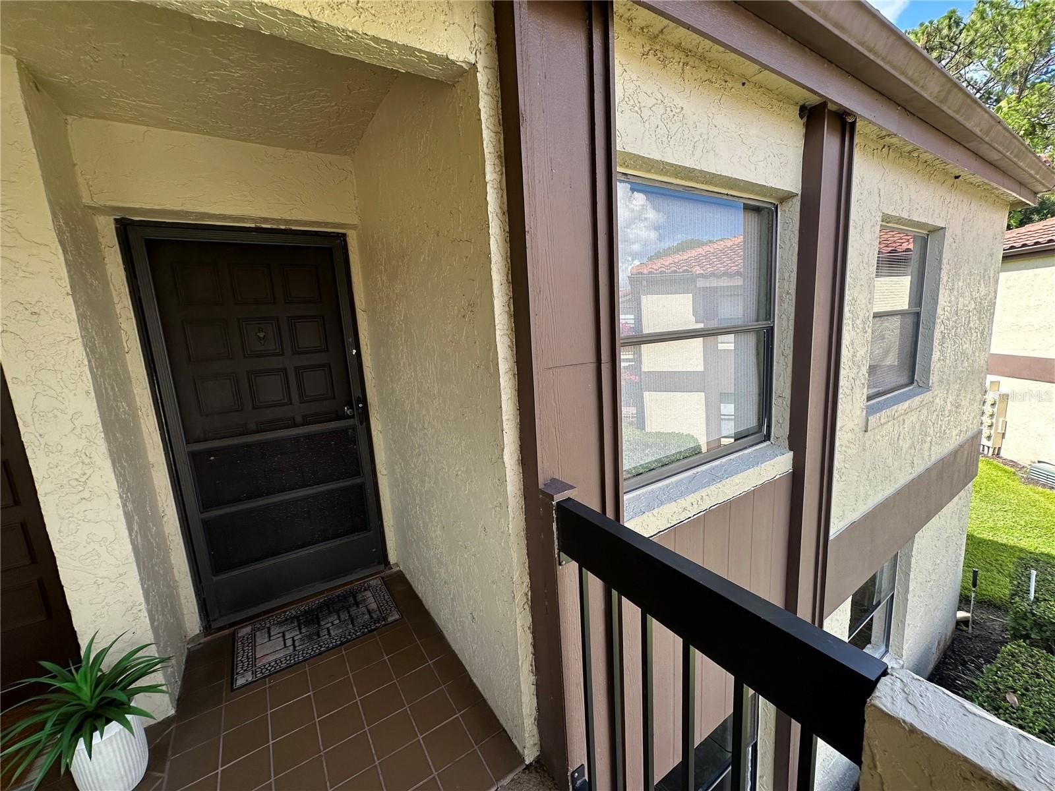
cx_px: 528
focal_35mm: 14
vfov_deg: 85.7
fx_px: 427
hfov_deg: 102.1
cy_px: 396
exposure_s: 1/310
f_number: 2.2
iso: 40
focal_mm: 2.22
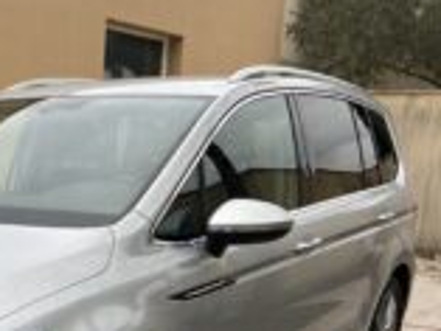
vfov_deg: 22.4
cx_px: 1
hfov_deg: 29.2
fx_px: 790
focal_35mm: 62
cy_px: 360
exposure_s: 1/122
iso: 40
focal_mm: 4.25
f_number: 1.8
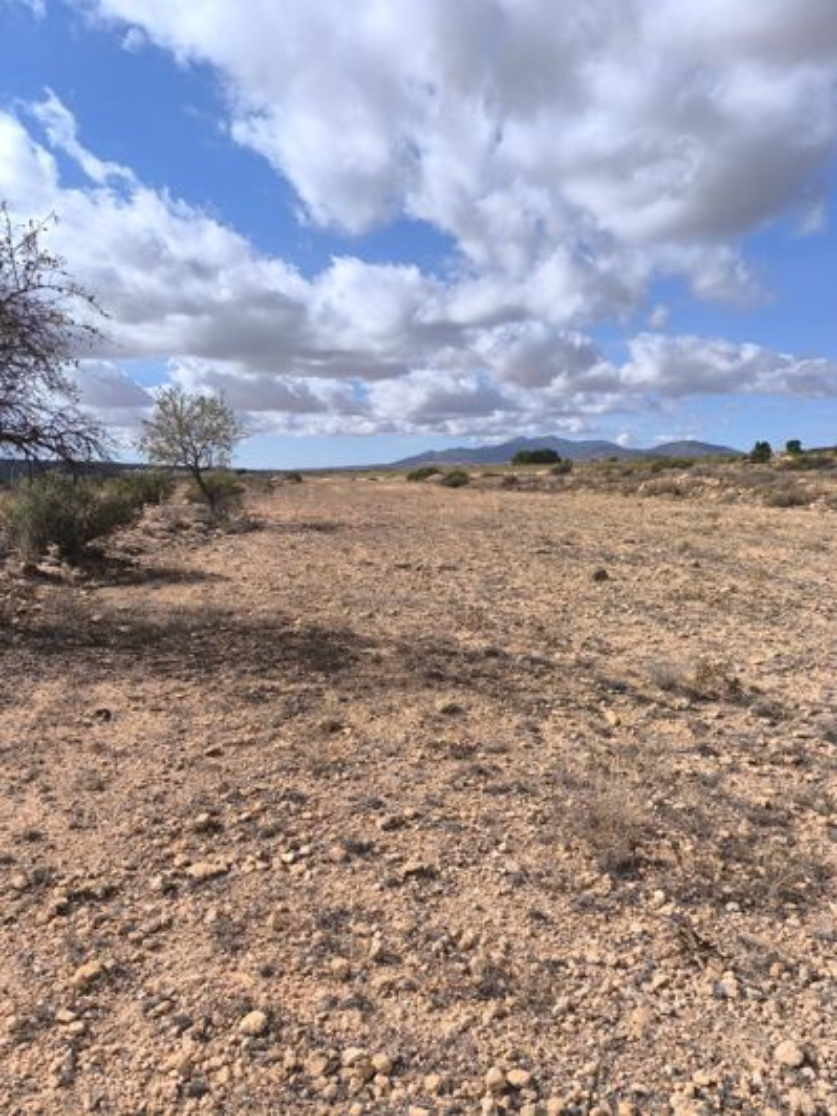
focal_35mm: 23
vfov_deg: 73.9
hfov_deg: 58.9
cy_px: 558
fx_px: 742
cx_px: 418
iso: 50
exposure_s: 1/1349
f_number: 1.65
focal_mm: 6.14
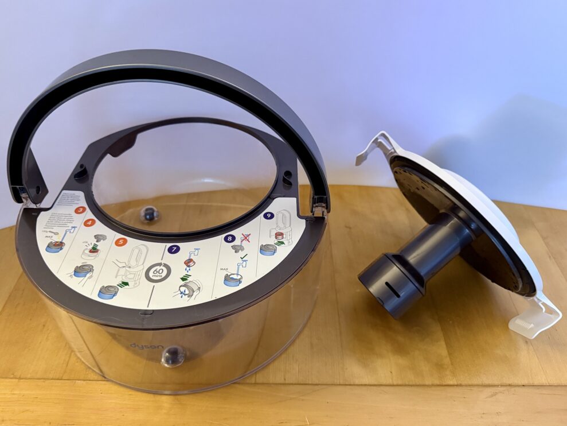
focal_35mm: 24
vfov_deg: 56.8
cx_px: 284
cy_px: 213
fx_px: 393
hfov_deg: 71.6
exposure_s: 1/50
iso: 800
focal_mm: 6.76
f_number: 1.78
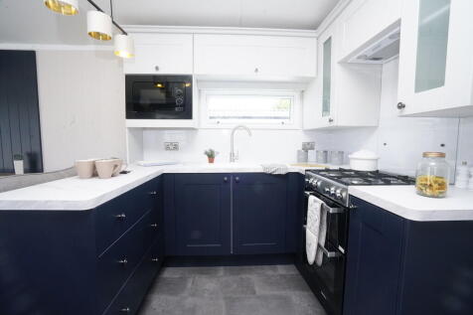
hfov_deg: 96.8
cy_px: 158
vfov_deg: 73.7
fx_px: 210
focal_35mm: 16
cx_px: 236
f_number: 16
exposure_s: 1/60
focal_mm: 16
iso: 3200
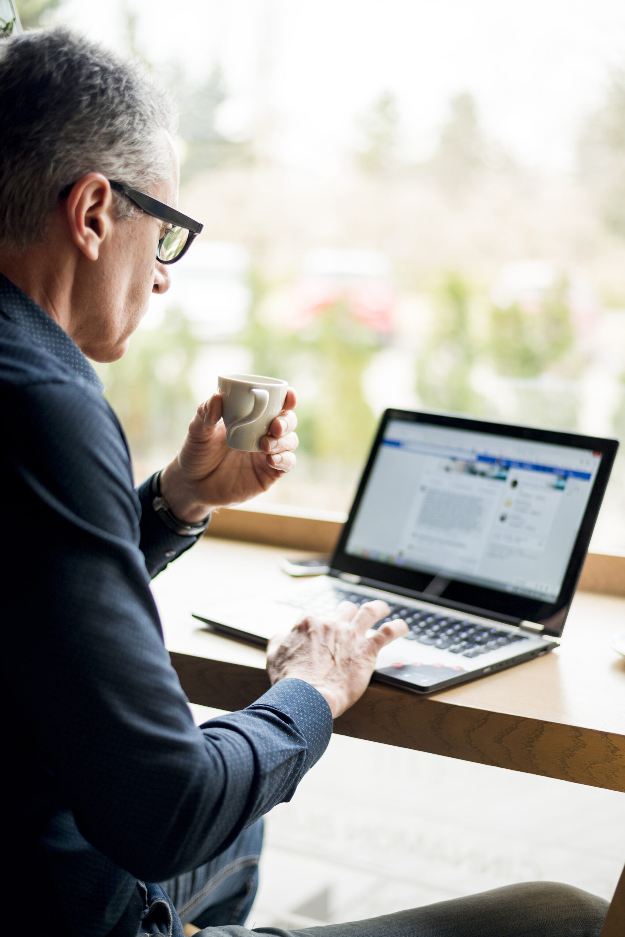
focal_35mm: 50
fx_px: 1301
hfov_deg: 27.0
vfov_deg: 39.6
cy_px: 468
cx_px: 312
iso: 320
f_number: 1.8
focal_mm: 50
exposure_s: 1/400
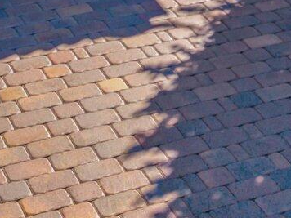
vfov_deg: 9.1
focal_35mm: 138
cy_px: -396
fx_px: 1160
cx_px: 241
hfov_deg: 14.2
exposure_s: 1/3000
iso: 200
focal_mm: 8.67
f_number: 1.8
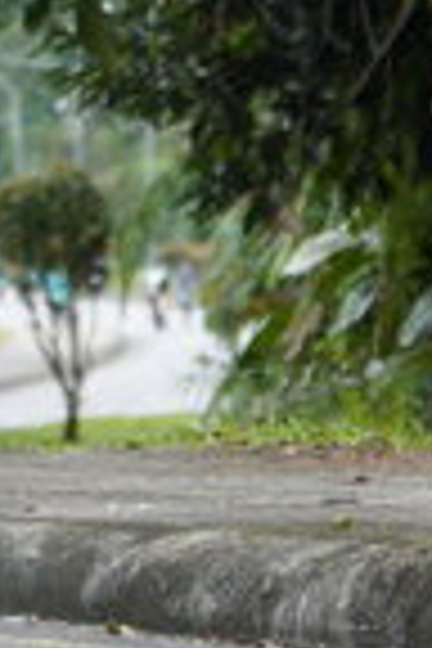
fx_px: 10511
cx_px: -209
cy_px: -225
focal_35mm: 584
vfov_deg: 3.5
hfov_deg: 2.4
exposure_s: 1/1000
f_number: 3.2
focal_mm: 70
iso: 2000
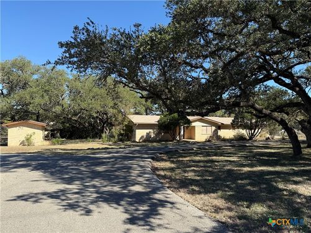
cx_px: 156
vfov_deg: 56.8
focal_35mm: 24
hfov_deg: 71.6
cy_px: 116
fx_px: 216
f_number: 1.78
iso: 80
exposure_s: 1/1901
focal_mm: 6.76
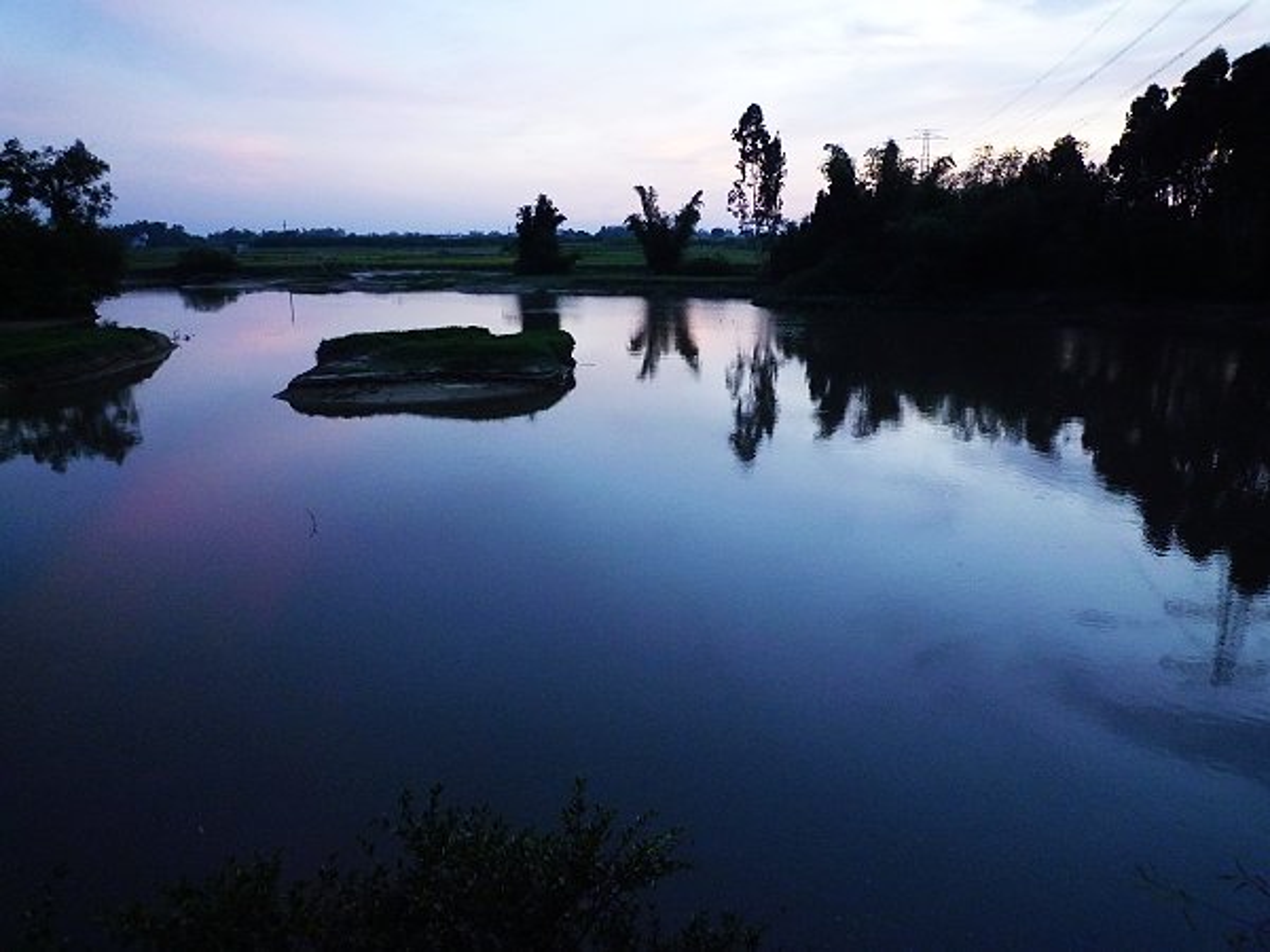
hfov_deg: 69.4
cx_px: 635
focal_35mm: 25
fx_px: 917
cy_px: 476
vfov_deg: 54.9
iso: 320
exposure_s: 1/30
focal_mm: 4.4
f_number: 2.8
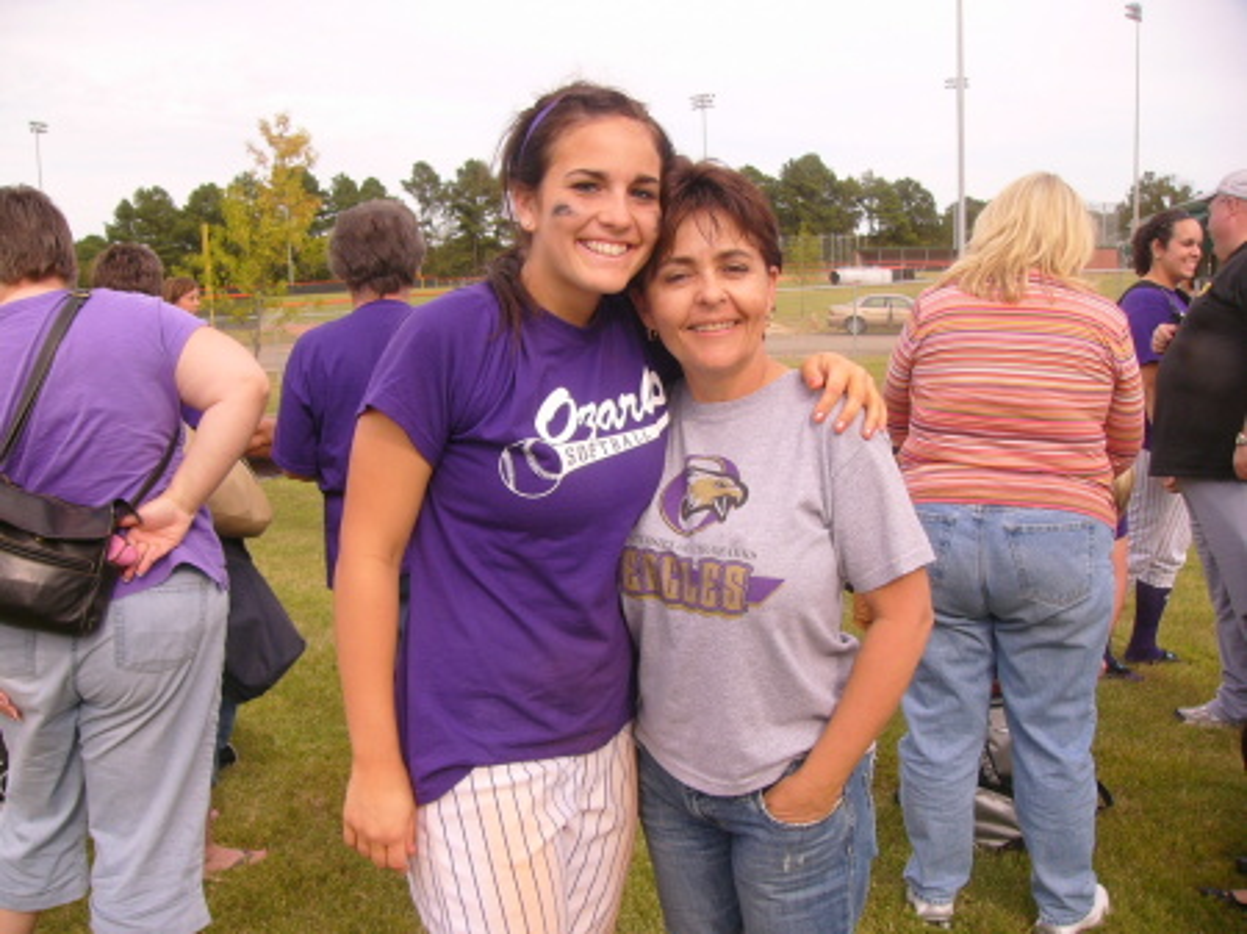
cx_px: 624
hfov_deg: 51.4
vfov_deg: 39.6
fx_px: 1296
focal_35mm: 36
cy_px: 467
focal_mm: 6
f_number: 2.8
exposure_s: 1/400
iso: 50
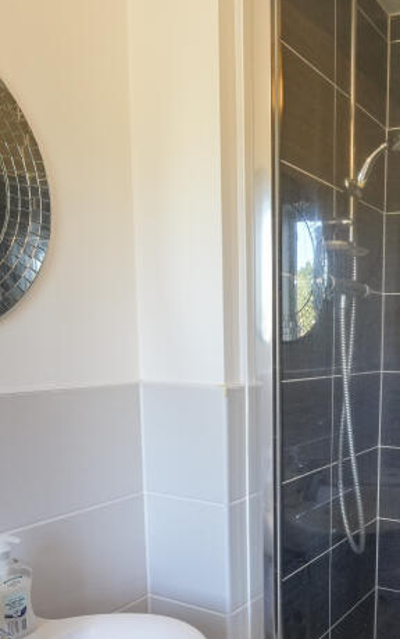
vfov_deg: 55.4
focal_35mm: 34
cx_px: 378
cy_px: 431
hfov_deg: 34.7
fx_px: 592
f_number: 4
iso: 1250
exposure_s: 1/160
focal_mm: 10
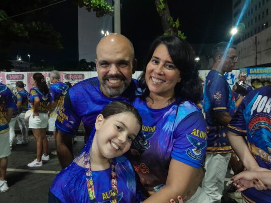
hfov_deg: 67.3
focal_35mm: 26
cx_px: 136
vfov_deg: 53.1
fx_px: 204
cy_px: 102
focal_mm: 3.98
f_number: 1.8
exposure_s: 1/40
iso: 400
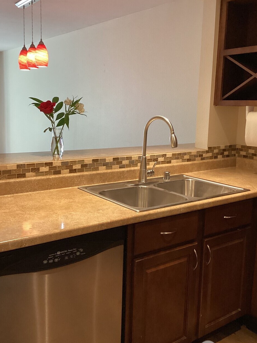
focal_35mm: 36
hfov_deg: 39.6
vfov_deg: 51.3
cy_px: 163
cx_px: 134
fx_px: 356
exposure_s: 1/60
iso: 320
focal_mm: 3.3
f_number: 2.4
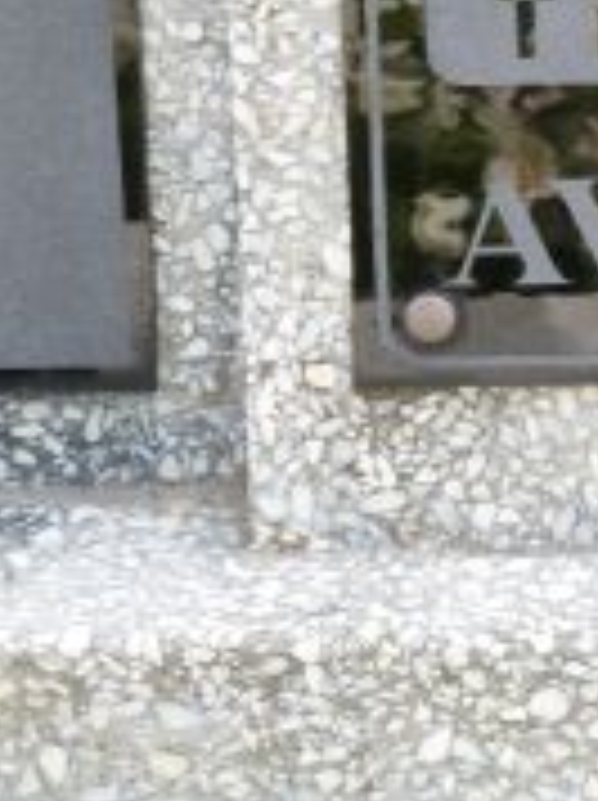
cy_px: -117
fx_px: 7412
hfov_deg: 4.6
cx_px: 728
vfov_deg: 6.2
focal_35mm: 321
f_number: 4.4
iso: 125
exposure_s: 1/125
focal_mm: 19.5
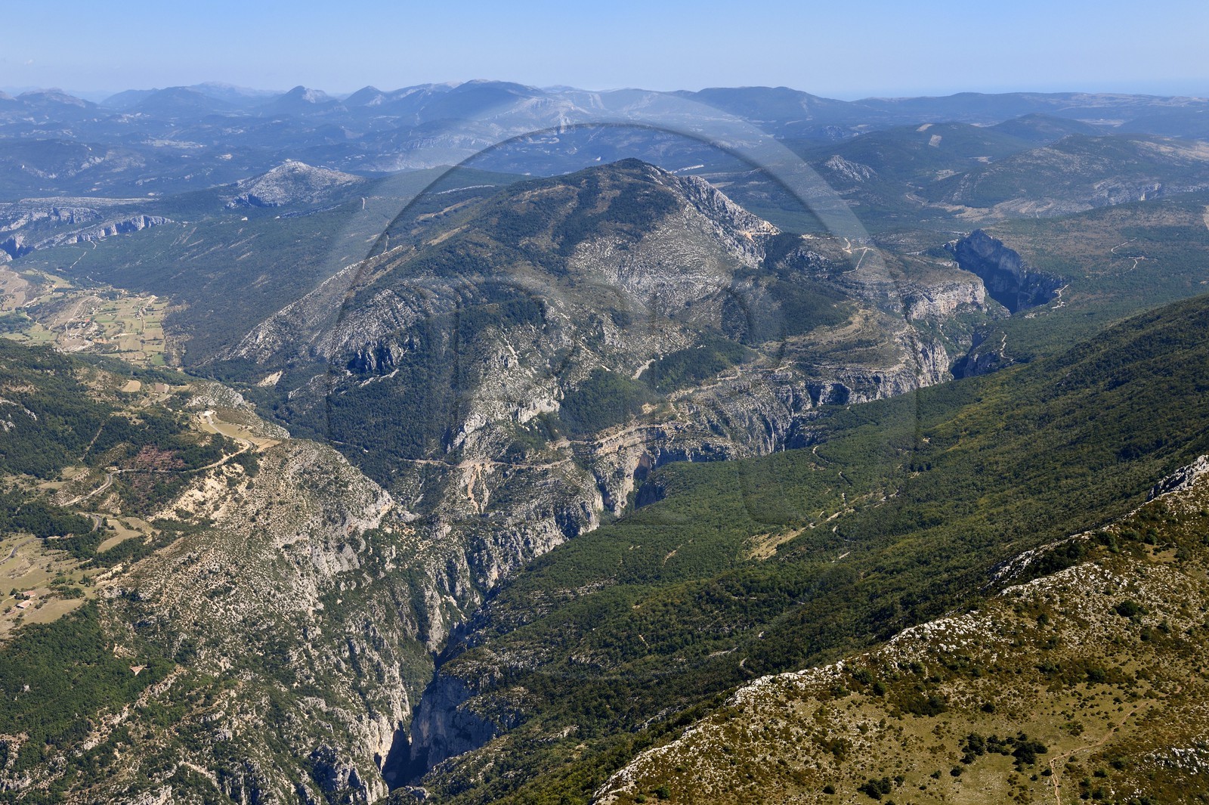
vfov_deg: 28.0
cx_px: 604
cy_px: 402
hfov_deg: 41.1
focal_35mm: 48
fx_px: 1611
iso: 400
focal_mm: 48
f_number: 10
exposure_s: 1/640
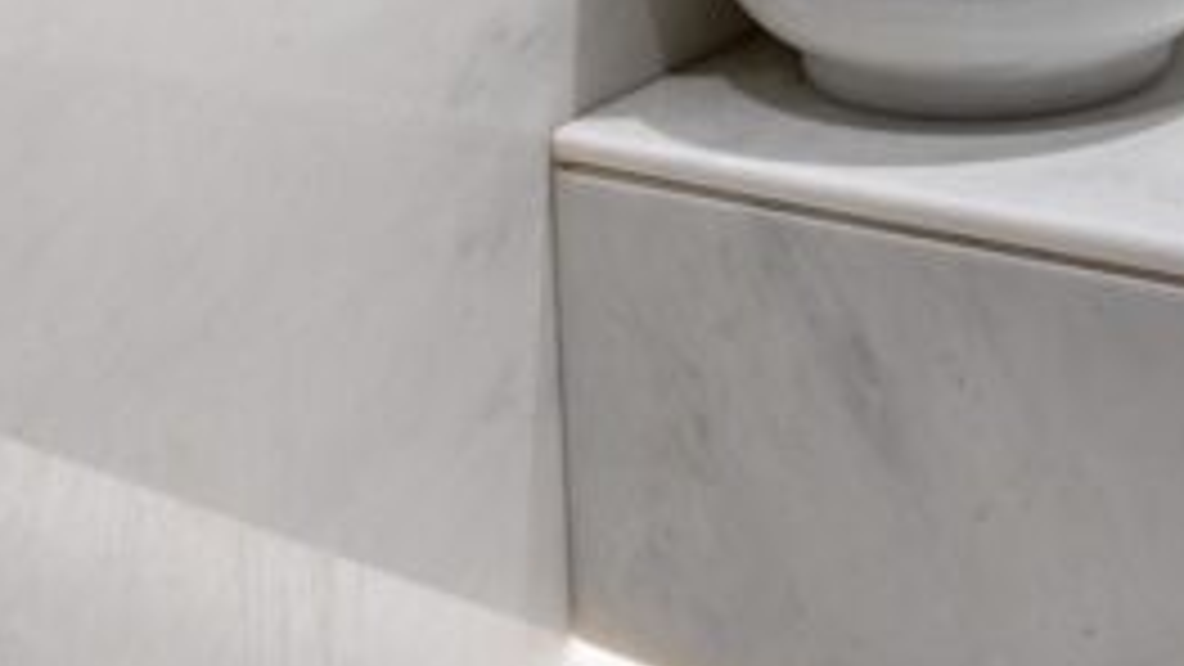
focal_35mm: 49
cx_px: 959
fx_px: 1539
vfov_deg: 20.6
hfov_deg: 40.3
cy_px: -353
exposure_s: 1/2.5
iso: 100
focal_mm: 12
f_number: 14
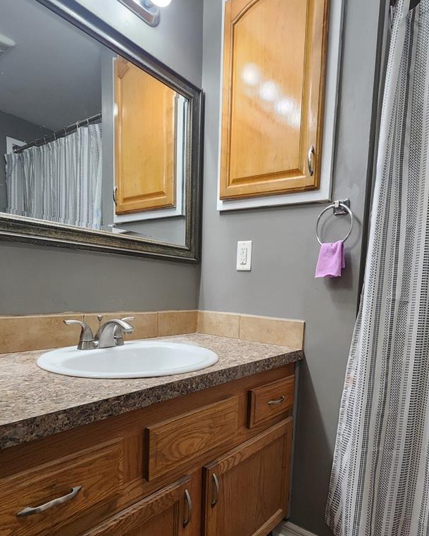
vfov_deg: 79.1
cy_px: 330
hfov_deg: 66.9
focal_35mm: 20
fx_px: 317
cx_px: 273
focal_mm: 2.2
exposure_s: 1/60
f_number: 2.2
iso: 200
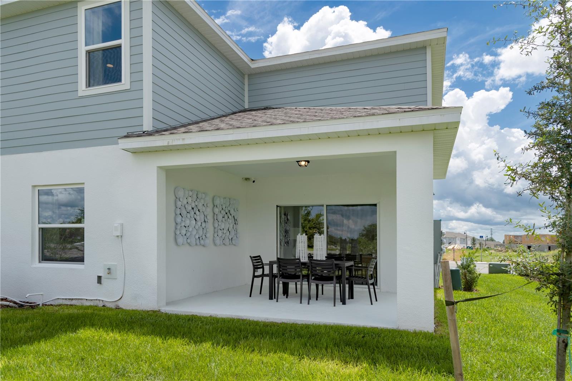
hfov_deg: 73.8
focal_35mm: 24
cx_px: 286
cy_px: 190
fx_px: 381
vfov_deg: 53.1
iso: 50
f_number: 13
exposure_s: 1/125
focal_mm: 24
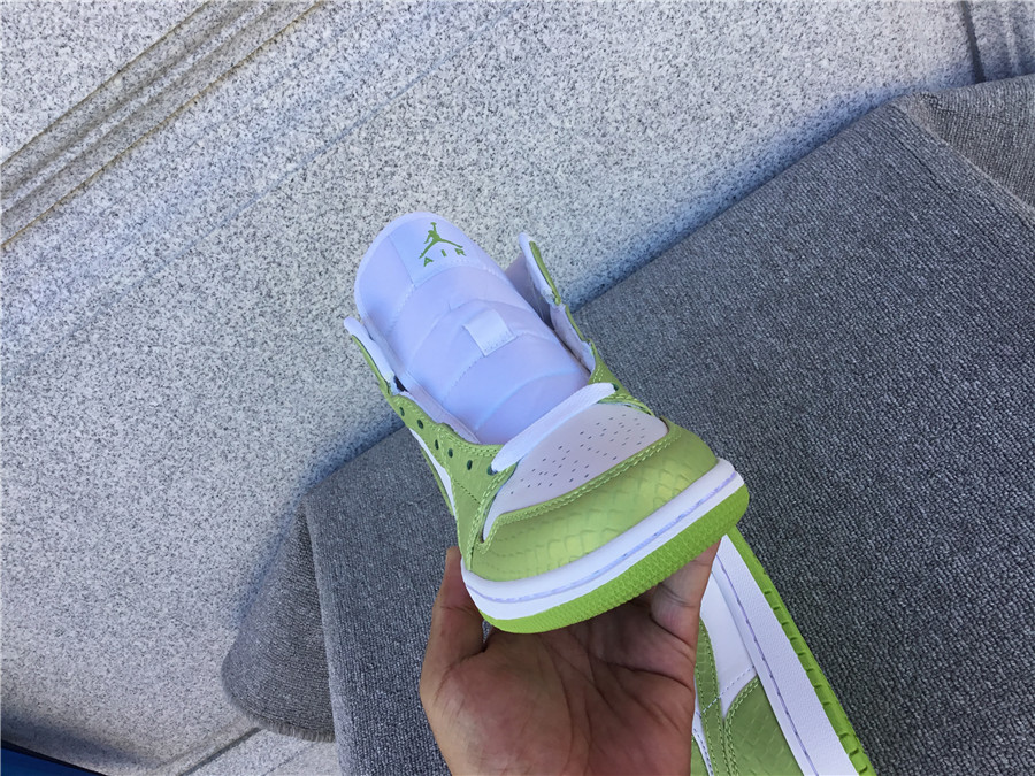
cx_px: 518
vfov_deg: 45.4
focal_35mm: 31
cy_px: 388
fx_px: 927
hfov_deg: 58.4
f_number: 2.4
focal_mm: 3.3
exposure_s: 1/131
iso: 25
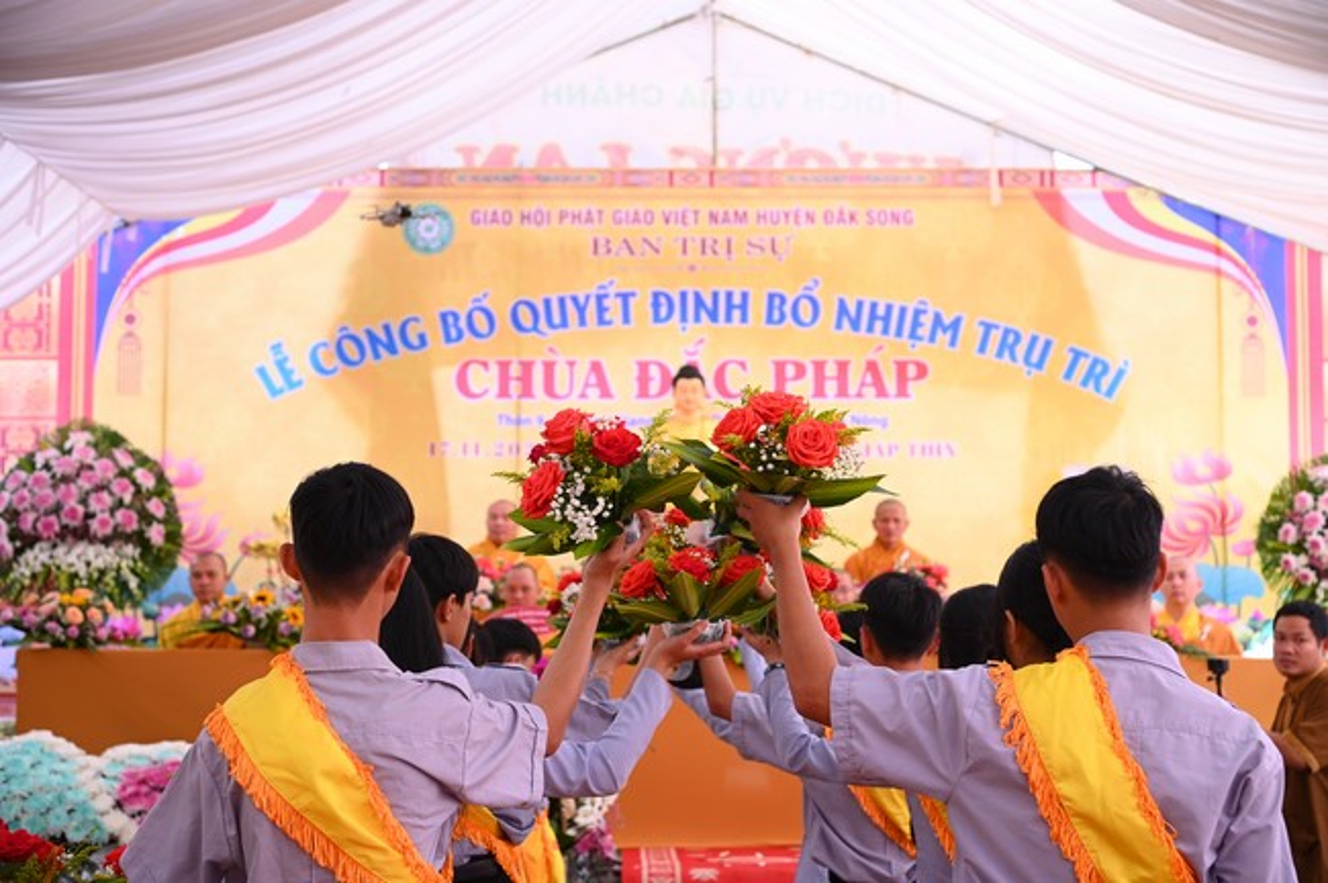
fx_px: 2137
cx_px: 664
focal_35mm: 58
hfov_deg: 34.5
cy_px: 442
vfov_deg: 23.3
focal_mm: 58
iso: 1000
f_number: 4.5
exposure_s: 1/320
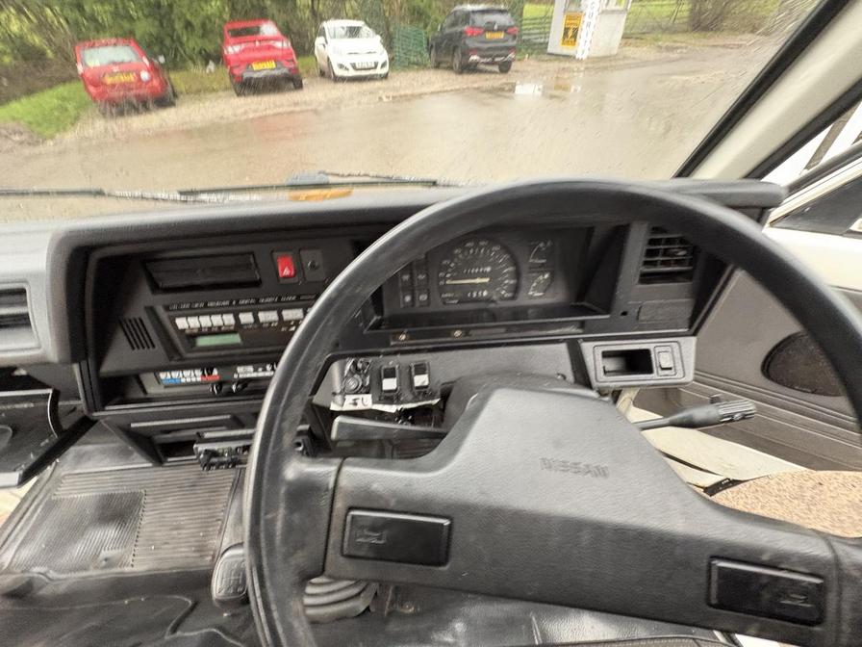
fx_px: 349
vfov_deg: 85.7
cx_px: 431
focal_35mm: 14
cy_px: 324
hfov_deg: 102.1
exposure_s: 1/60
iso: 640
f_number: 2.2
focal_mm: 2.22
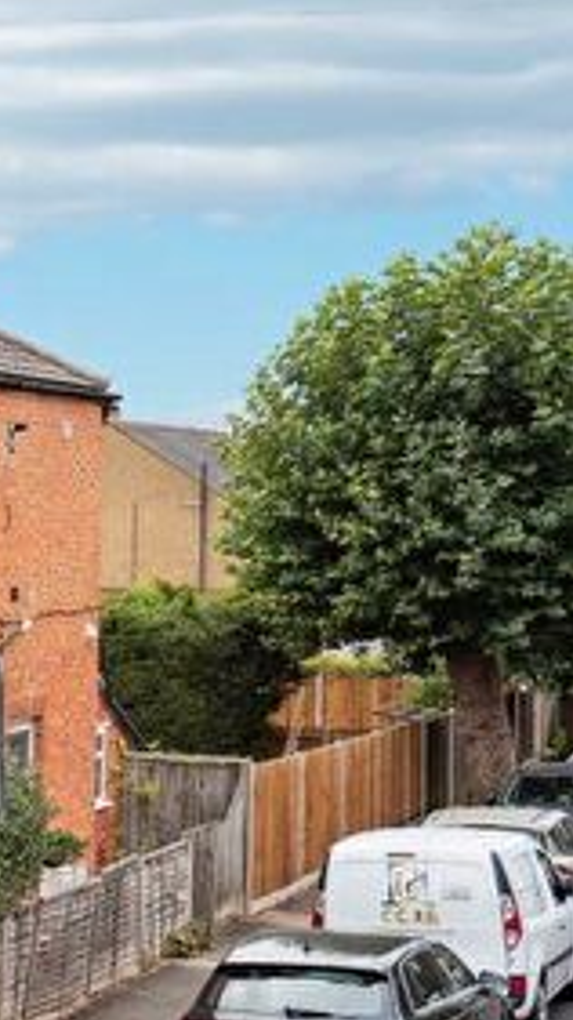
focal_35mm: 81
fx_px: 2189
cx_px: -689
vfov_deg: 26.1
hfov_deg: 12.5
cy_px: 655
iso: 640
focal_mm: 31
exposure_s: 1/800
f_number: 5.6
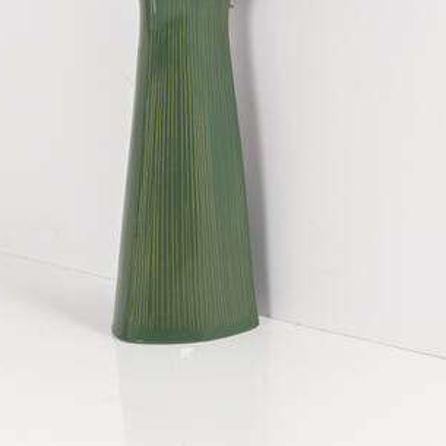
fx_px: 2842
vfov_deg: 8.9
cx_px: -282
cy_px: 2
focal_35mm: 195
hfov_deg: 8.7
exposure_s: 1/200
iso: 100
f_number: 10
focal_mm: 50
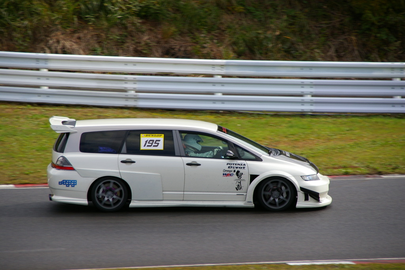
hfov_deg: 8.1
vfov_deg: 5.4
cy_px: 135
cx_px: 202
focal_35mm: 255
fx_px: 2868
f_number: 8
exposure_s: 1/500
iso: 200
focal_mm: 170
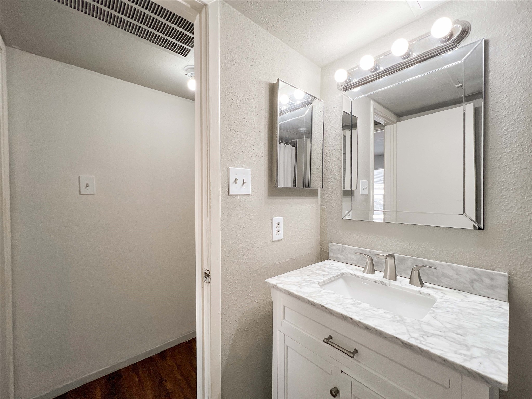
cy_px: 200
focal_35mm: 13
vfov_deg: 89.9
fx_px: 200
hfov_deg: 106.2
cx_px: 266
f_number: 1.8
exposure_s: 1/100
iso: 80
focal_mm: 1.57
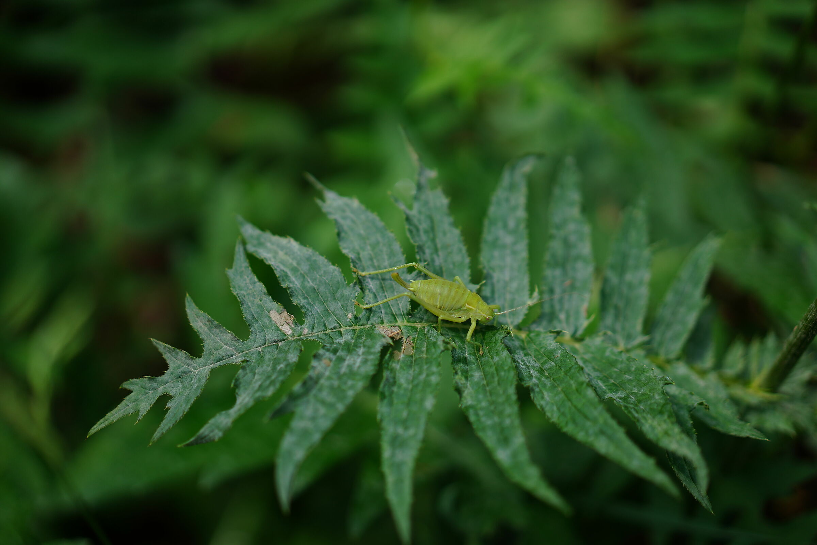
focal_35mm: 55
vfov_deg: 24.6
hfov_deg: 36.2
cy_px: 272
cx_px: 408
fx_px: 1248
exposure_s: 1/2500
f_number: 1.8
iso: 200
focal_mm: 55
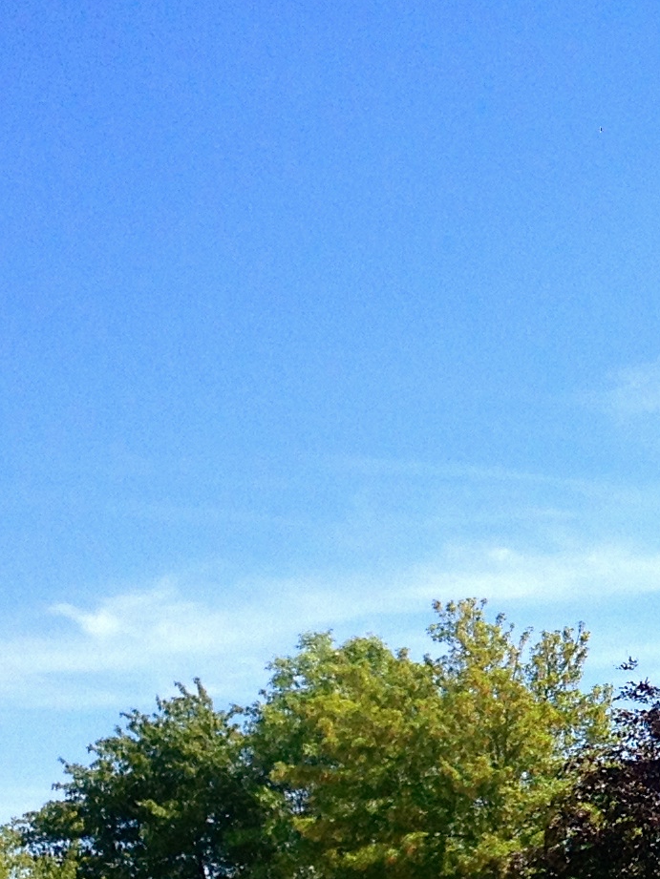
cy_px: 575
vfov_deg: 15.9
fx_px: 3152
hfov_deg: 11.6
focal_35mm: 124
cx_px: 871
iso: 50
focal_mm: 4.28
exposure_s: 1/1534
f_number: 2.4
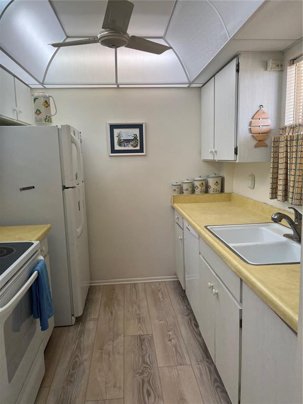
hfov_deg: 53.1
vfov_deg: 67.3
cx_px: 152
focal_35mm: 26
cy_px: 202
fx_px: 303
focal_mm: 5.1
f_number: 1.6
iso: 80
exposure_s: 1/120
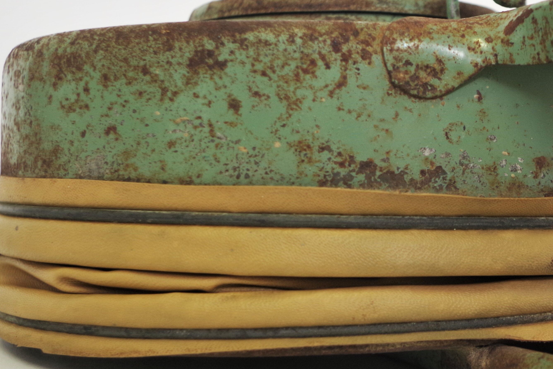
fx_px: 1044
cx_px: 529
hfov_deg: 28.2
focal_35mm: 68
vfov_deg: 20.0
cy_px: 181
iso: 400
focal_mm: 21.25
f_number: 4
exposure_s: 1/60
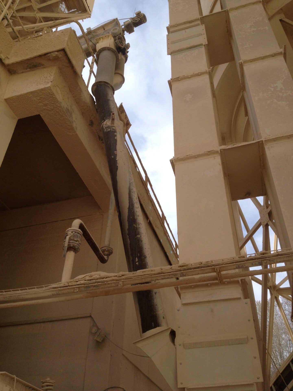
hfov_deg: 40.7
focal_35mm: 35
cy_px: 196
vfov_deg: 52.6
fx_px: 395
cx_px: 146
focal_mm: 4.28
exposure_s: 1/1284
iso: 64
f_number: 2.4
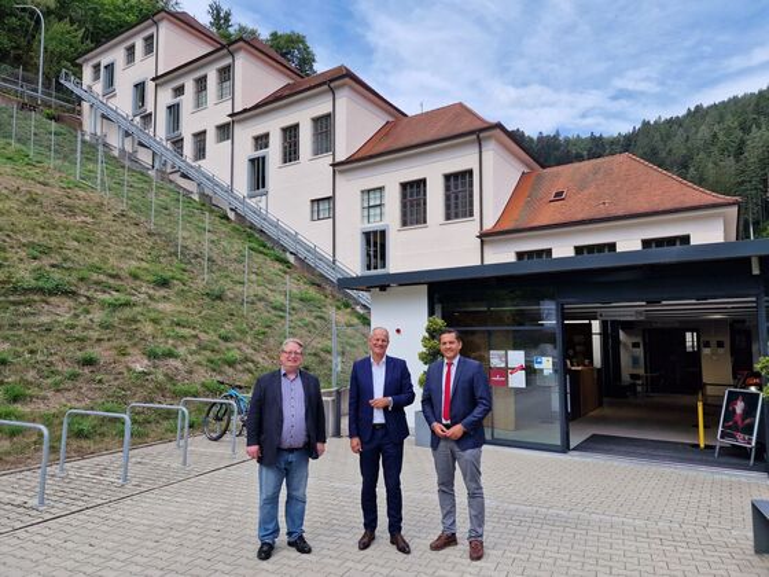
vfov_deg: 58.9
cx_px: 384
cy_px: 288
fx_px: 511
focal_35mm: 23
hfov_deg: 73.9
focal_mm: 6.4
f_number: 1.8
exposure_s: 1/820
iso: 50
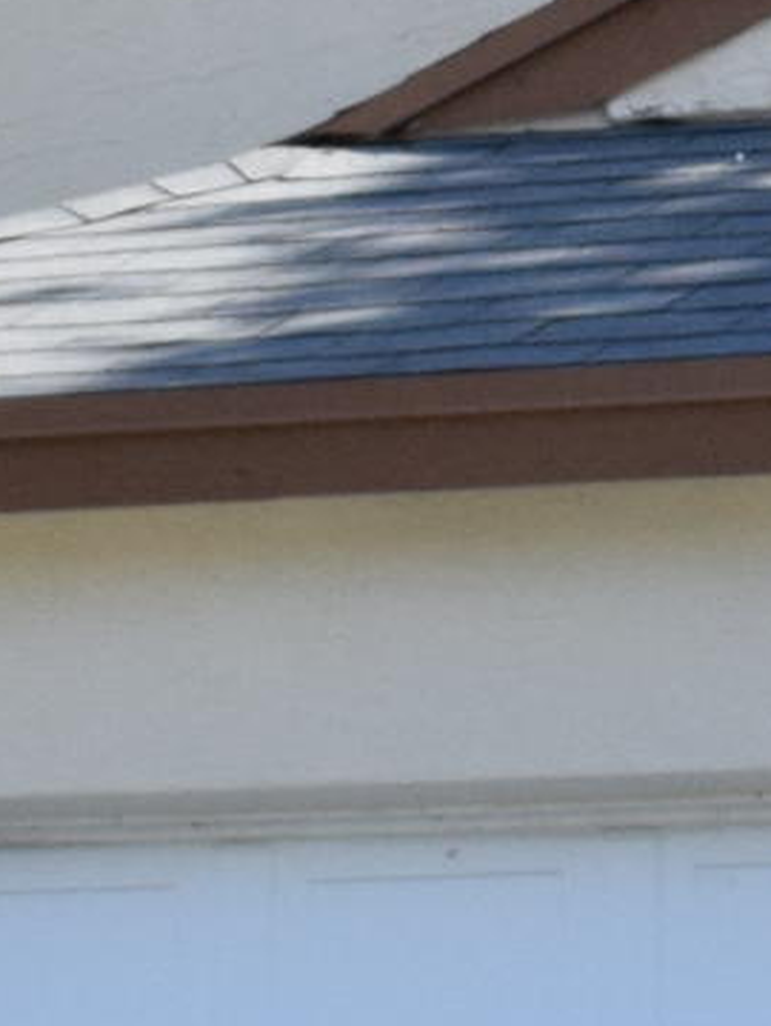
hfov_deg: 4.3
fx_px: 9990
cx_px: 1710
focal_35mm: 337
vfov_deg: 5.9
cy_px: 209
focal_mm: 28
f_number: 10
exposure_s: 1/640
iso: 800
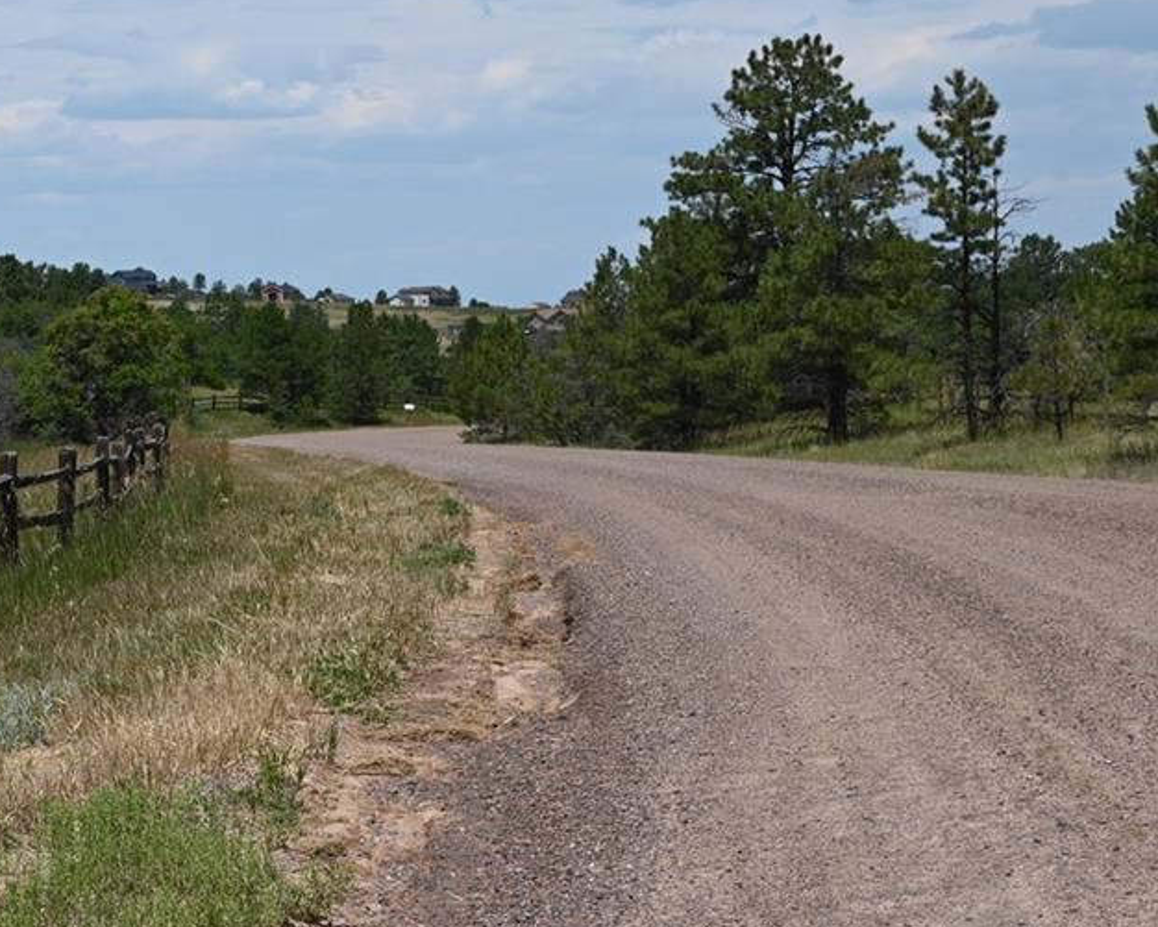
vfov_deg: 16.9
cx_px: -174
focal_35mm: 91
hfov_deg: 19.9
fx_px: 3119
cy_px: 439
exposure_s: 1/500
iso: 100
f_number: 8
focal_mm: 38
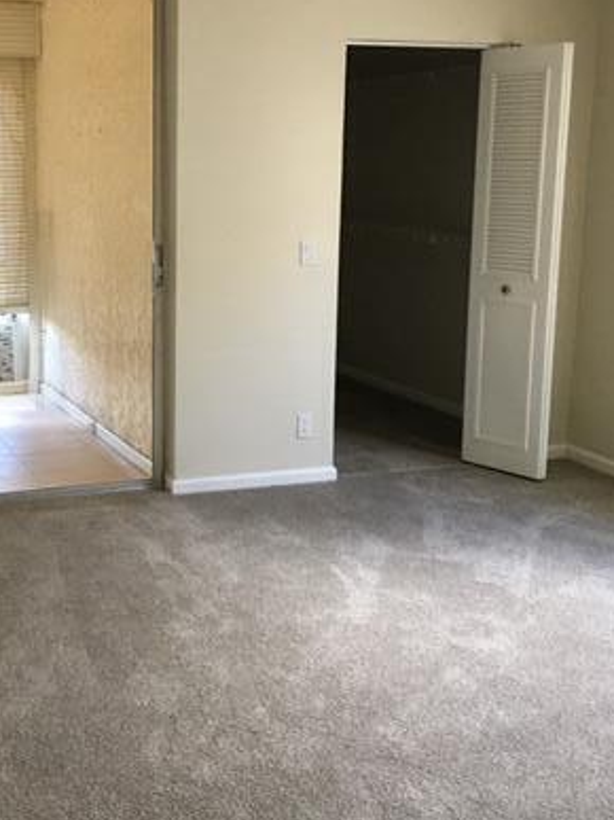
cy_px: 394
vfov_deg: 39.7
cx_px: 152
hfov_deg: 29.8
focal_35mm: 48
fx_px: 1136
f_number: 2.2
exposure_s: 1/15
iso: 80
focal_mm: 4.15
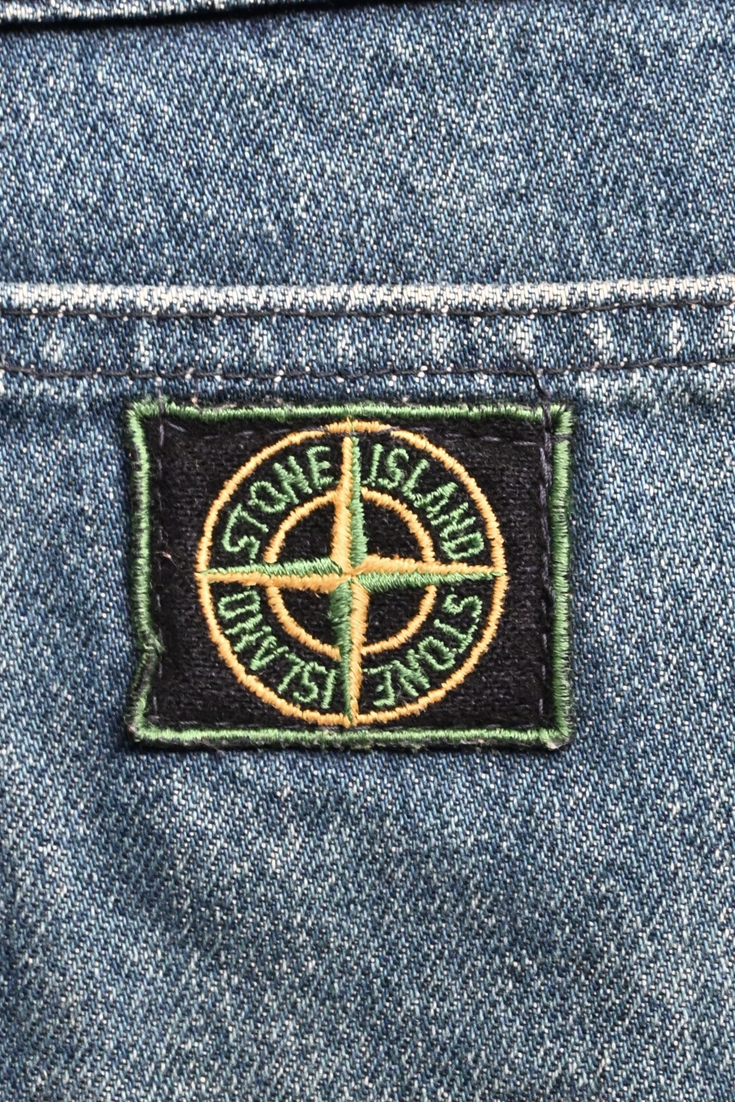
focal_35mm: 45
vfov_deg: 43.4
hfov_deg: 29.7
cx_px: 347
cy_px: 572
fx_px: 1386
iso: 2000
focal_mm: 27.5
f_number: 5
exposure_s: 1/13
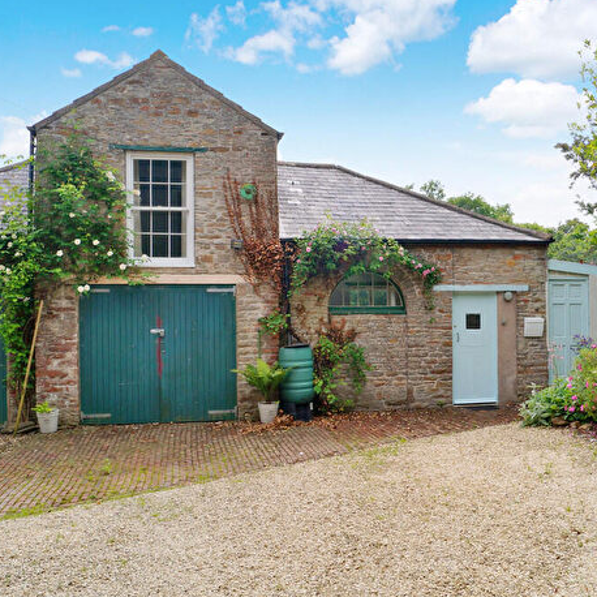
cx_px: 345
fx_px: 683
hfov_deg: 47.1
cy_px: 297
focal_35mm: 35
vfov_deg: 47.2
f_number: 13
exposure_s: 1/125
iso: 100
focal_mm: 18
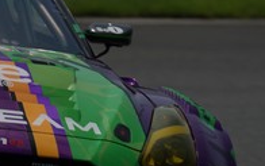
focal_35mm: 2242
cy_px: 86
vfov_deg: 0.6
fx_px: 16211
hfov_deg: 0.9
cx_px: -150
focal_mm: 600
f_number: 9
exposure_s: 1/500
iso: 50
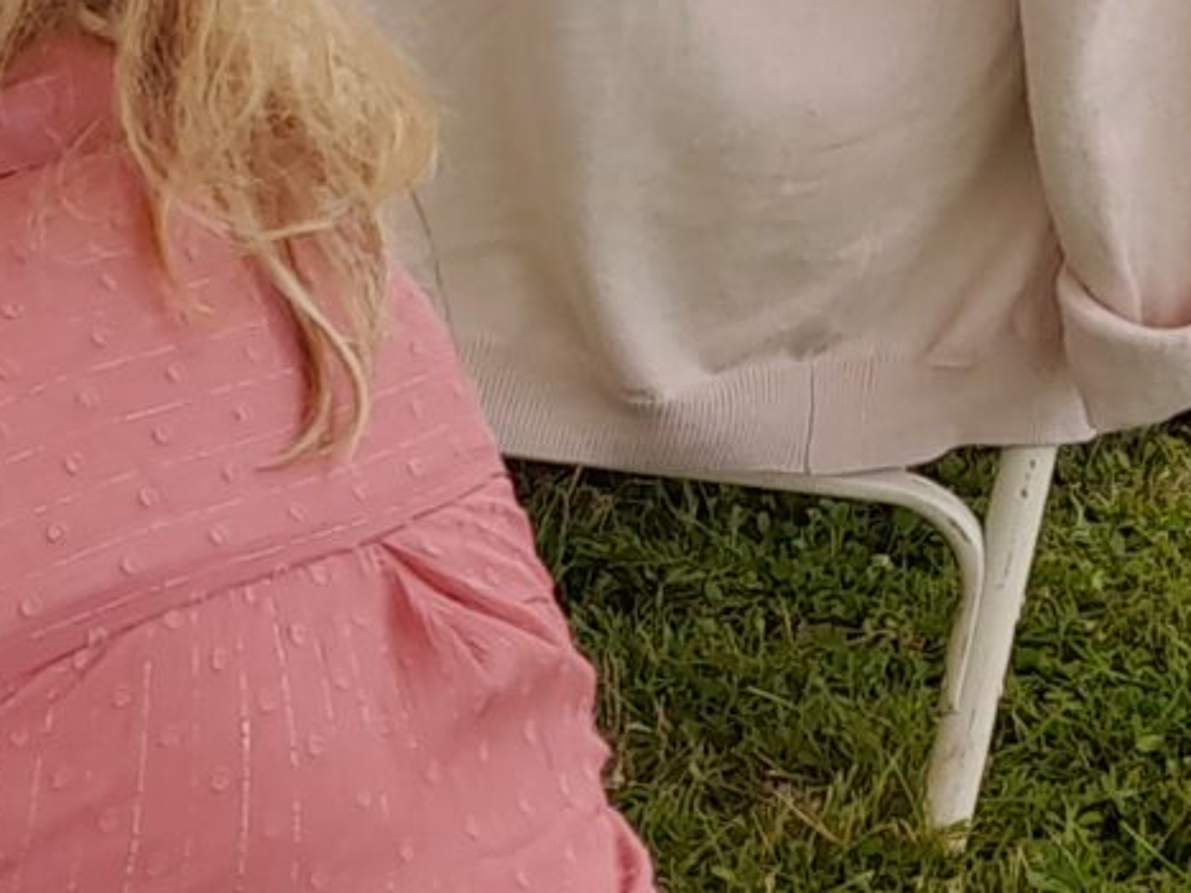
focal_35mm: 137
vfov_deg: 10.7
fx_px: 4712
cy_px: 873
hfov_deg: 12.2
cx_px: -1443
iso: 20
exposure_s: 1/169
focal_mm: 4.6
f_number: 2
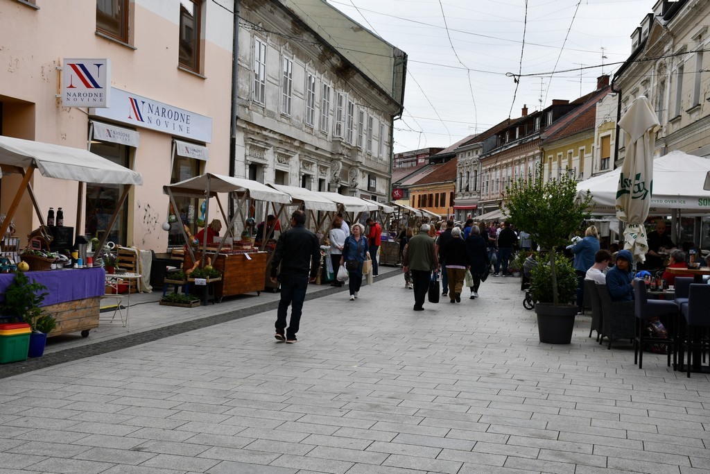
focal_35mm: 45
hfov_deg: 43.6
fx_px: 888
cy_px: 237
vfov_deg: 29.9
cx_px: 355
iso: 200
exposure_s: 1/250
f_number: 7.1
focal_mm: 30
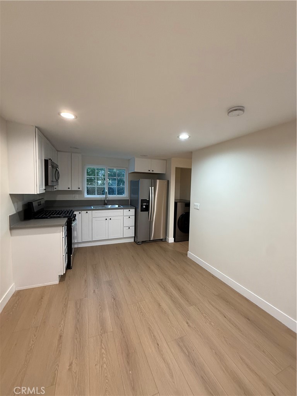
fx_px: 160
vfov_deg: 102.1
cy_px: 198
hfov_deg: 85.7
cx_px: 148
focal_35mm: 14
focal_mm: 2.22
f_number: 2.2
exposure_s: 1/120
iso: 320
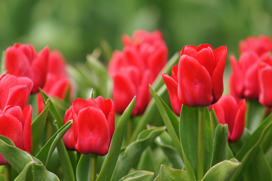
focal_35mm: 334
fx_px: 2522
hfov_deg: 6.2
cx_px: 128
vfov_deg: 4.1
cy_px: 125
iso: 320
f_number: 4
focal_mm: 160
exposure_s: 1/250
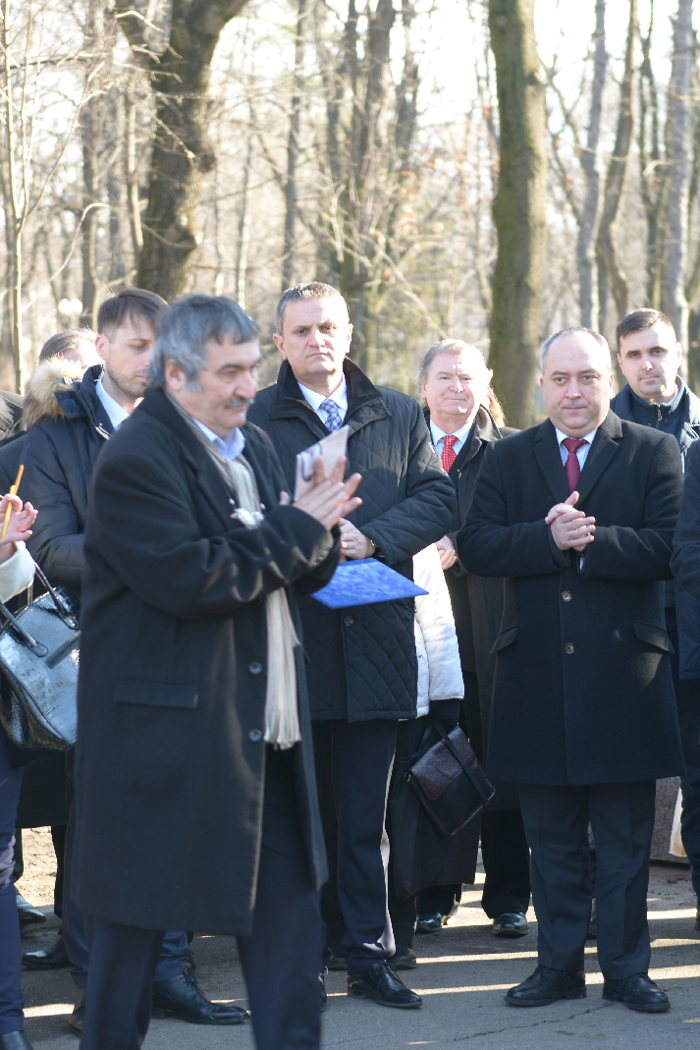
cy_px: 529
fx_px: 3090
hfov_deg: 12.9
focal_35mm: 106
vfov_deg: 19.3
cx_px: 299
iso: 250
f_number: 3.2
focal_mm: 70
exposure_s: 1/160
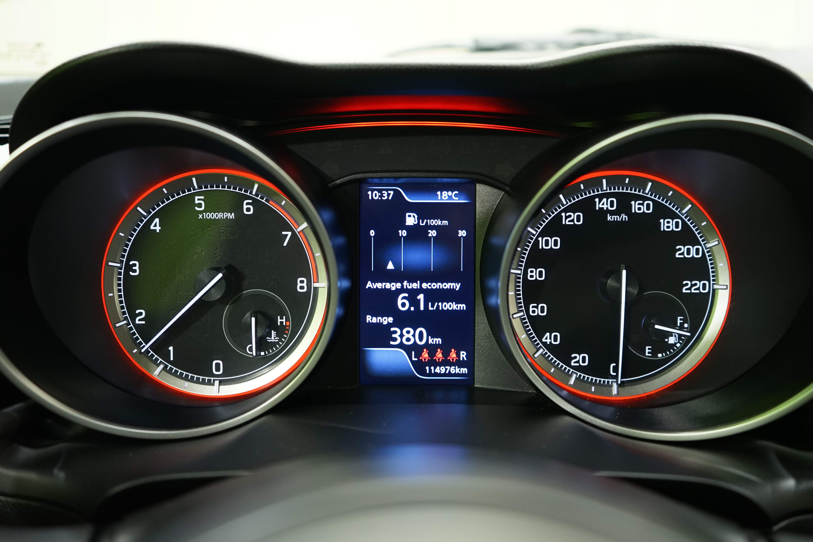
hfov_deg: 58.7
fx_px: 723
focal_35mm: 32
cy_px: 271
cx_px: 406
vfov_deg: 41.1
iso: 1250
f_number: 4
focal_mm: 32
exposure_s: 1/30
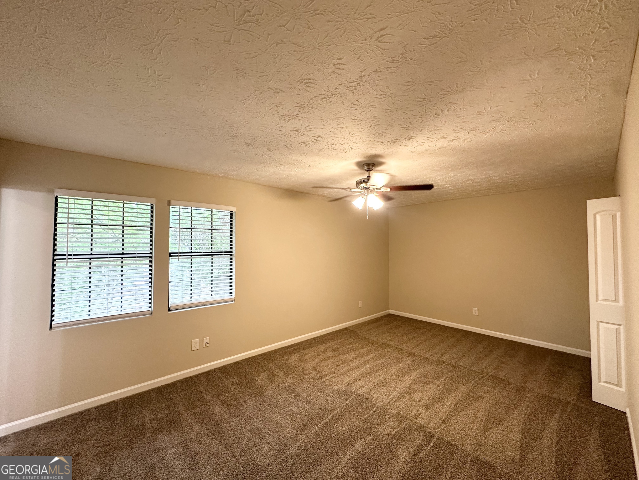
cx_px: 320
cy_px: 240
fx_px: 258
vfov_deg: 85.7
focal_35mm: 14
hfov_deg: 102.1
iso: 200
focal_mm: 2.22
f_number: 2.2
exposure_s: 1/60
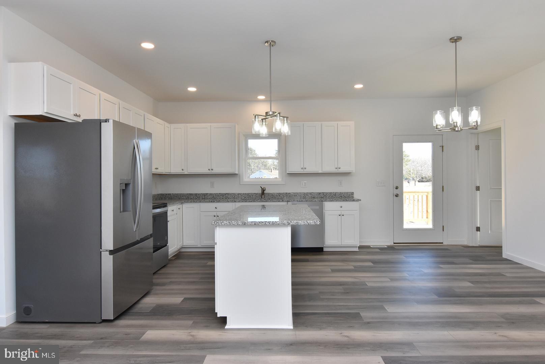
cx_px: 272
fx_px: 341
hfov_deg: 77.3
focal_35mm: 22
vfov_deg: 56.2
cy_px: 182
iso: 800
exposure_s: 1/125
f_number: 10
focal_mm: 15
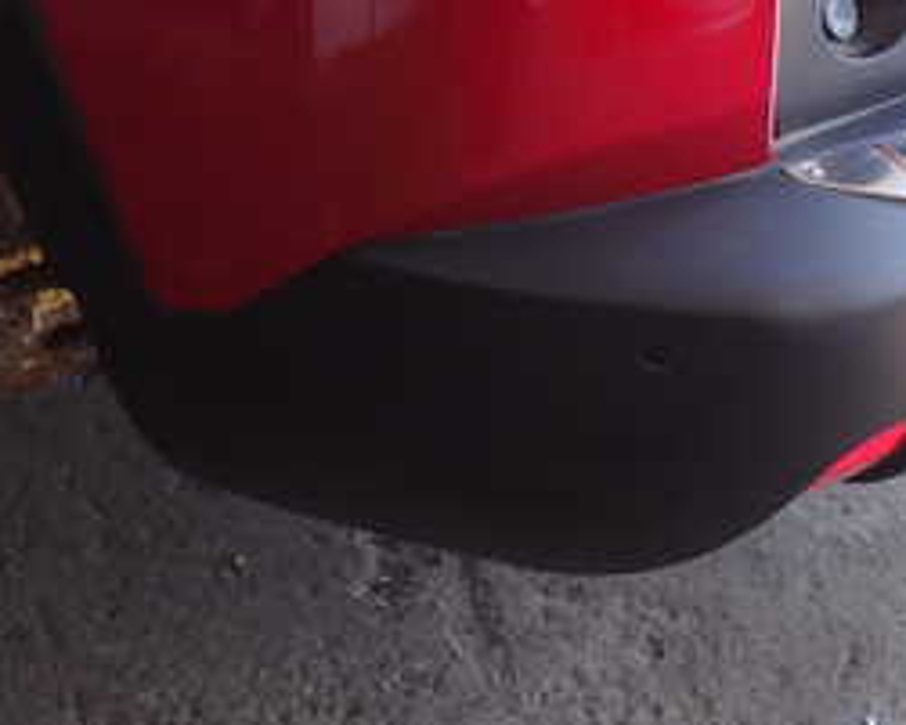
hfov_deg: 26.5
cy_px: 4
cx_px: 765
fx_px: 1878
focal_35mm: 70
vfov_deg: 21.1
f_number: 2.3
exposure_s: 1/60
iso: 100
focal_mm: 5.4
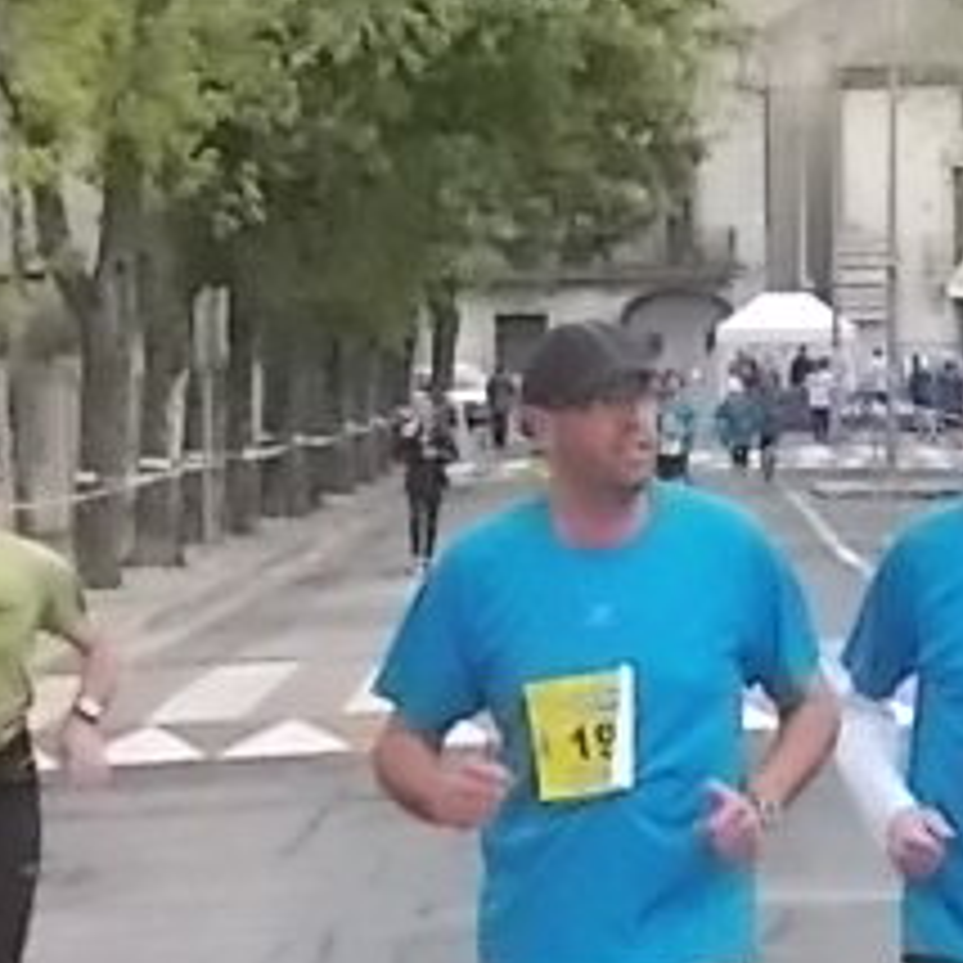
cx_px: 1197
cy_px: 765
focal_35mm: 254
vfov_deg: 6.9
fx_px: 7994
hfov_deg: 6.8
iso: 400
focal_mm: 13.6
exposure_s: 1/160
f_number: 5.3
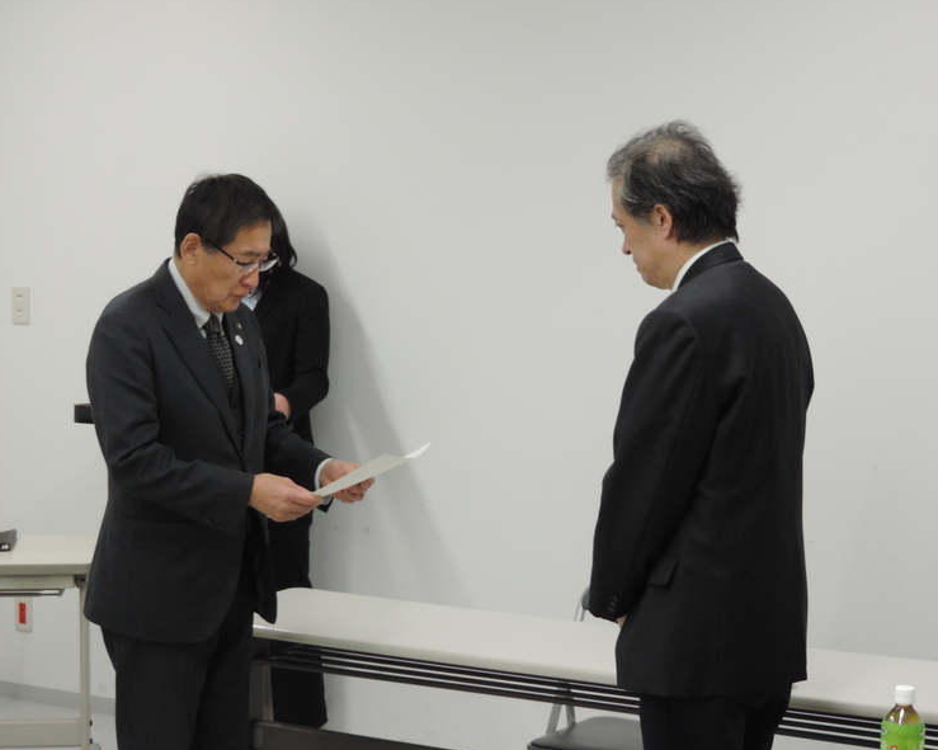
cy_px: 373
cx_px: 451
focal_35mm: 74
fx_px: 2054
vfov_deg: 20.7
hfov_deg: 25.7
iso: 400
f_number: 3.9
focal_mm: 12.4
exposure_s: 1/50
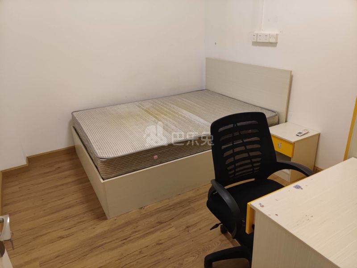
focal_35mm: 26
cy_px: 134
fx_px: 268
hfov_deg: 67.3
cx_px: 178
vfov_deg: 53.1
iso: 644
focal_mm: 5.58
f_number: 1.6
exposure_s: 1/60
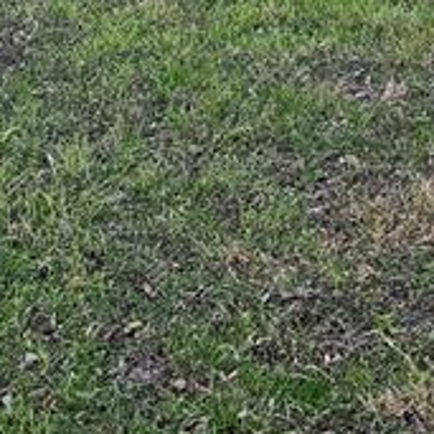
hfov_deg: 18.3
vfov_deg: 18.1
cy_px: 58
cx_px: 211
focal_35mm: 95
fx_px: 1348
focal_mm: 5
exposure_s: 1/180
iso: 250
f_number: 1.8
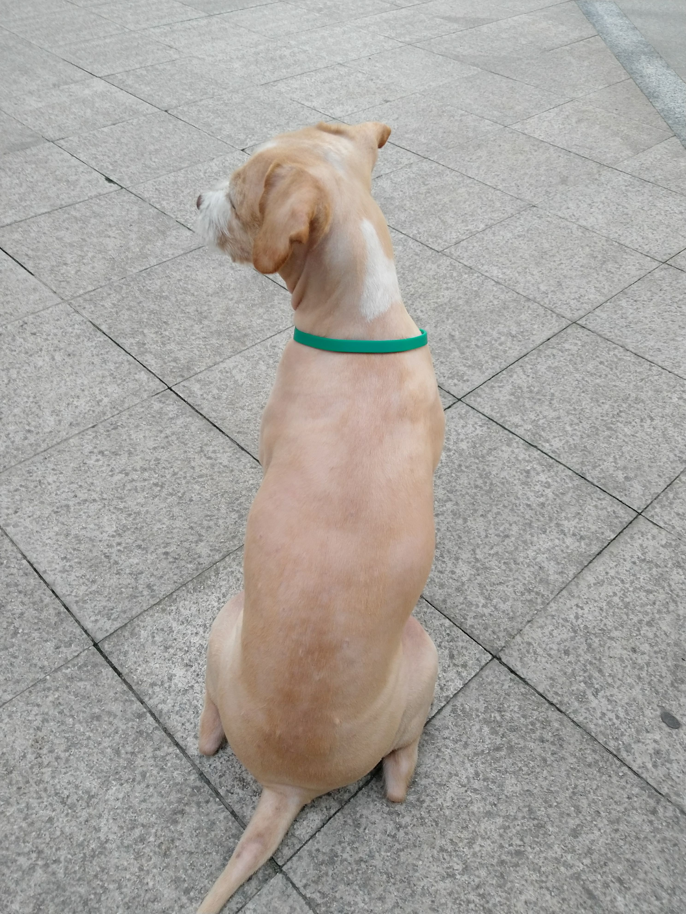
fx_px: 713
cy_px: 457
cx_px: 343
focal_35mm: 27
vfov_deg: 65.3
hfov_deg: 51.4
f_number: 1.8
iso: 223
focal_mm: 3.95
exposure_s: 1/33
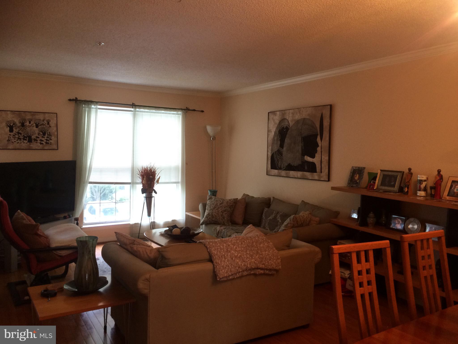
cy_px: 172
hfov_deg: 61.7
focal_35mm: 29
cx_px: 229
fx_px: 384
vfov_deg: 48.2
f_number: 2.2
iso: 100
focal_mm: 4.15
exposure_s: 1/30
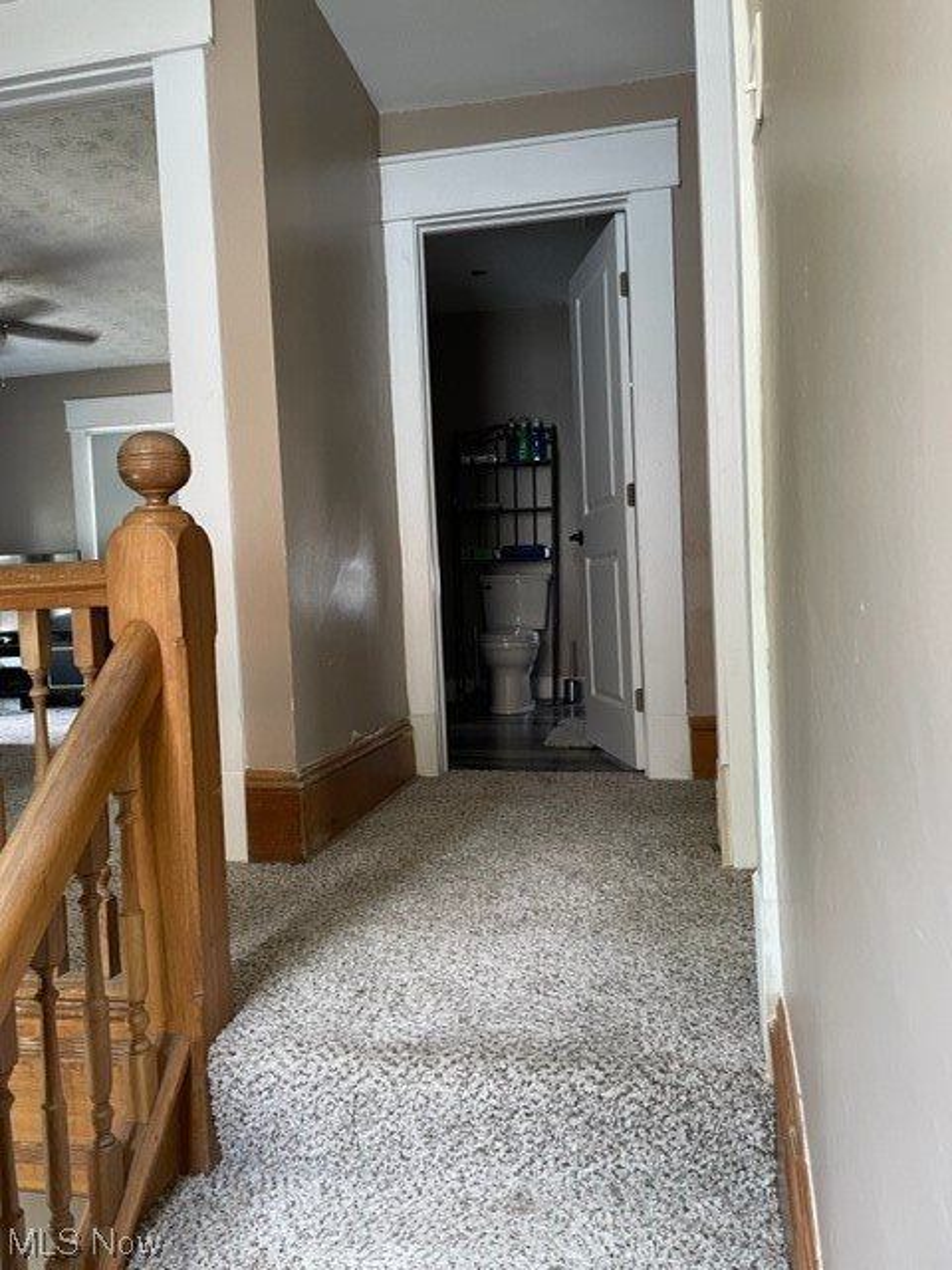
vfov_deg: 67.3
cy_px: 635
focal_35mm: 26
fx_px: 953
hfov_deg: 53.1
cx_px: 476
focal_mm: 4.2
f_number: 1.6
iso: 160
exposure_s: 1/60
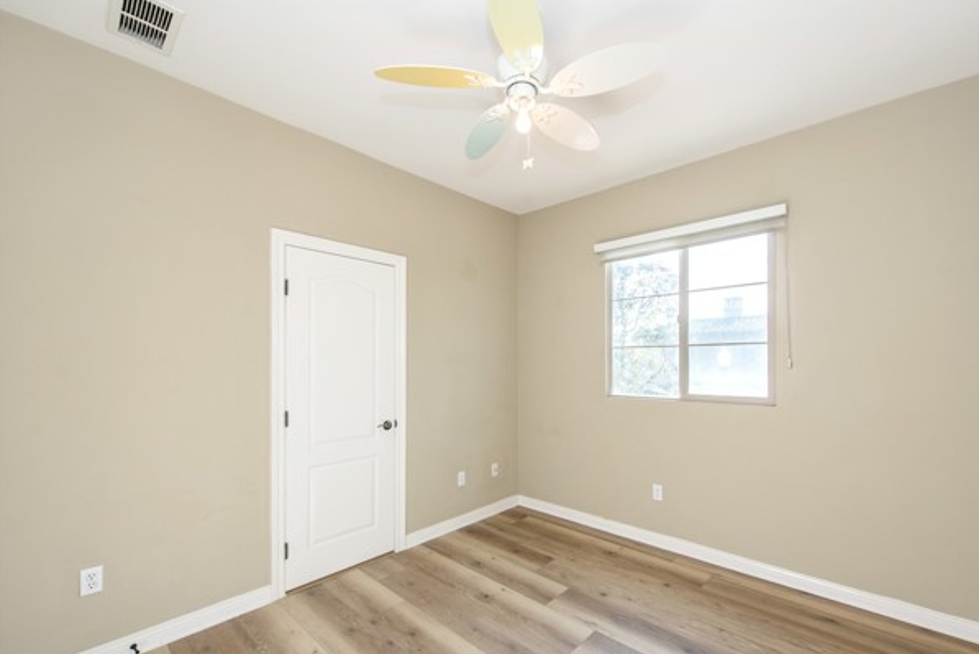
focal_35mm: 15
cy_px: 343
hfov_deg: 100.2
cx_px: 521
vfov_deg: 77.4
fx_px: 408
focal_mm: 14
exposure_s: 1/125
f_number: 5.6
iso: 110
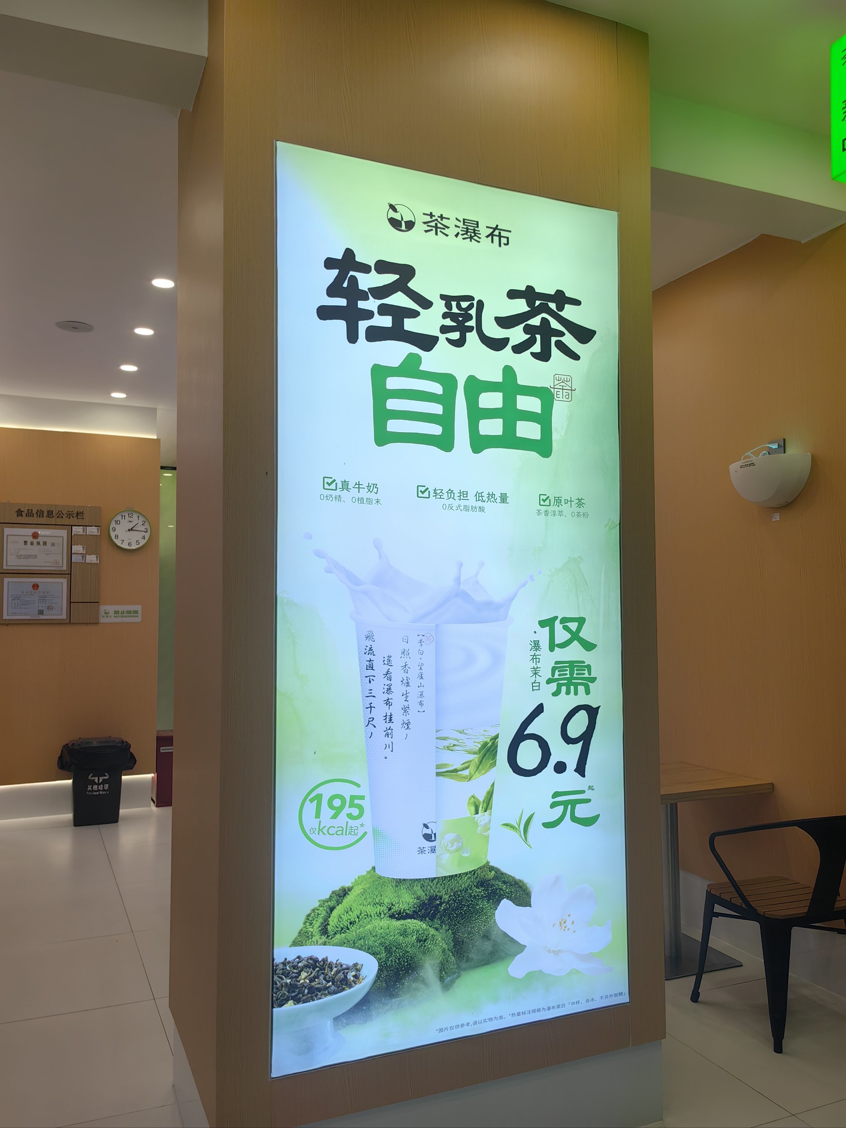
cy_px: 564
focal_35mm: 27
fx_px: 880
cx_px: 423
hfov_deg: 51.4
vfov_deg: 65.3
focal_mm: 5.75
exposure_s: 1/476
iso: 50
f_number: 2
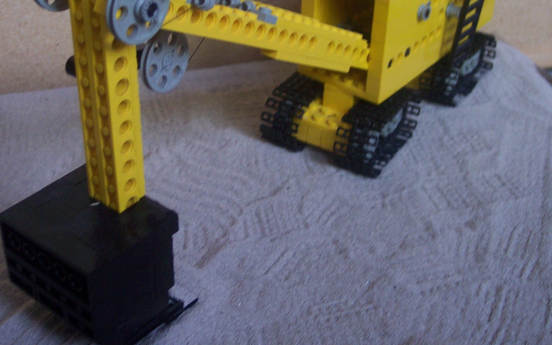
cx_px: 253
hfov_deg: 37.5
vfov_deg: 23.9
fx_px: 812
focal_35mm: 54
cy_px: 120
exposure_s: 1/30
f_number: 2.8
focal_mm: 8
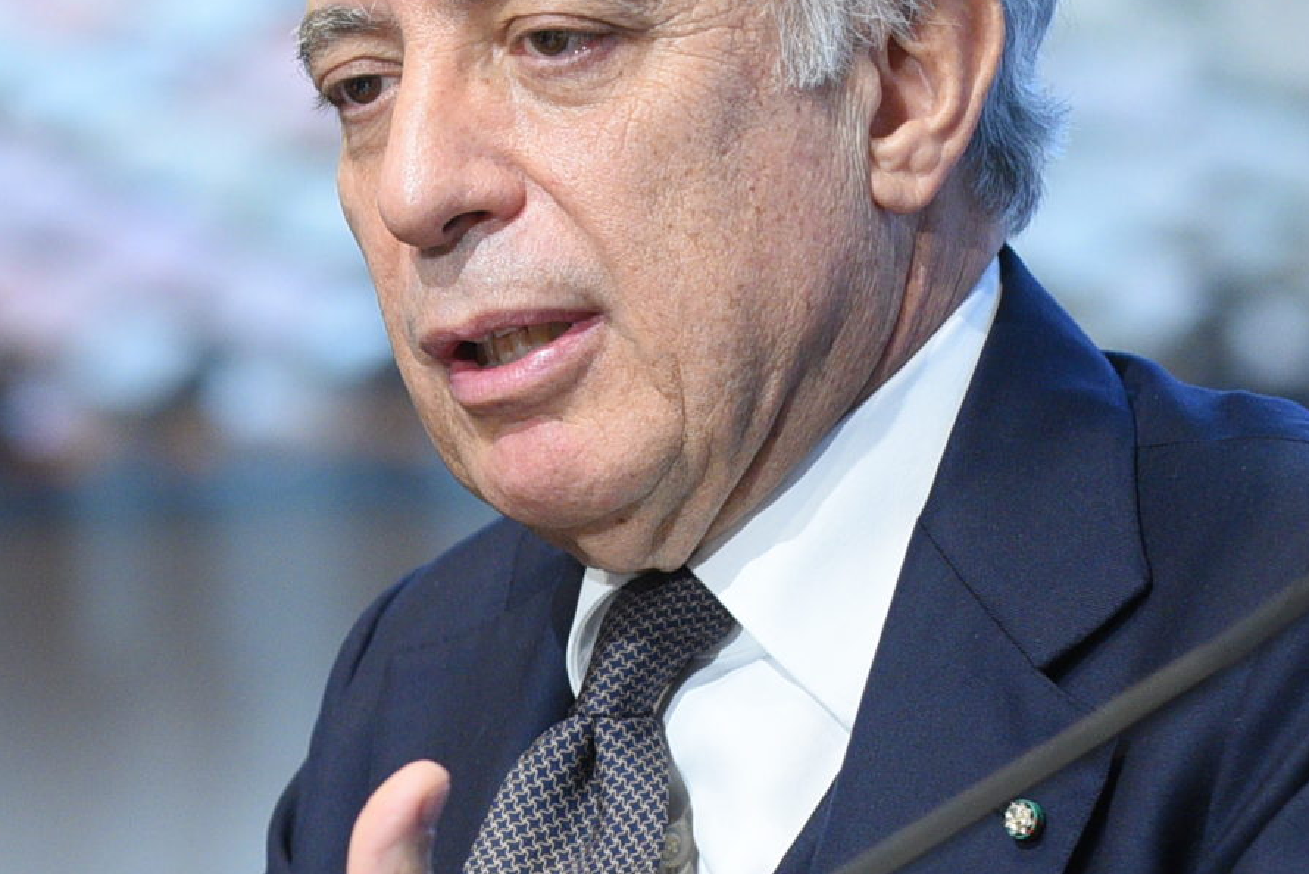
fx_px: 12766
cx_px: 140
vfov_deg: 3.9
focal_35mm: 351
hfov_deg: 5.9
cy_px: 673
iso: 2500
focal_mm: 122
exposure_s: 1/250
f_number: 4.5
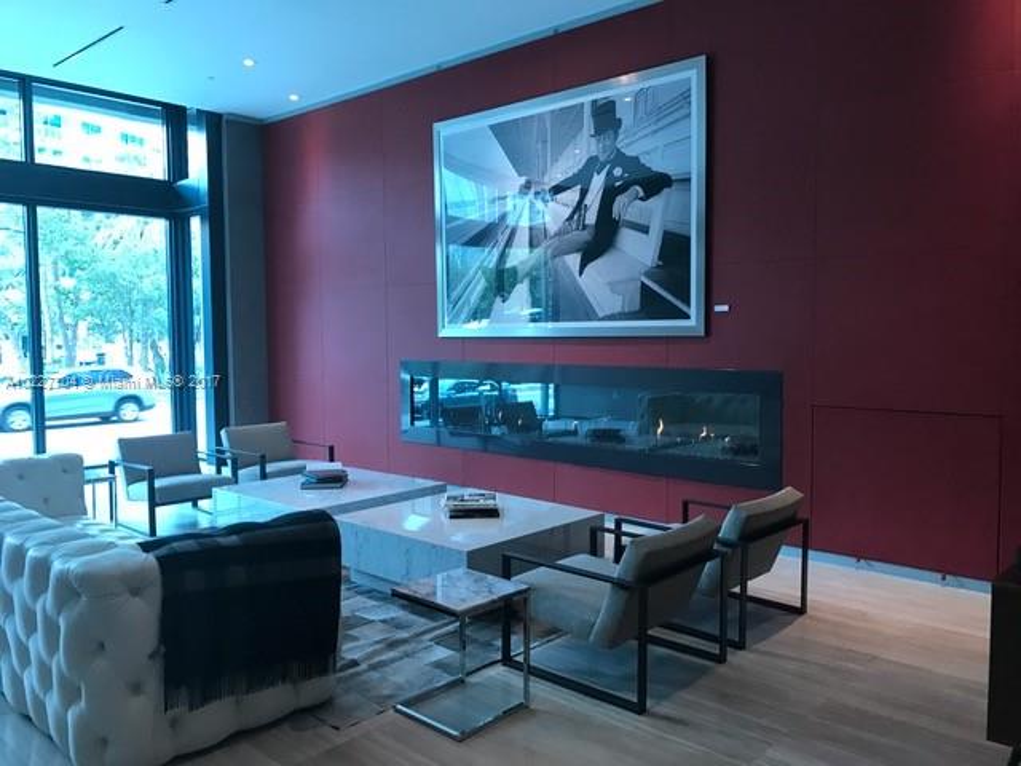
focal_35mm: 28
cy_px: 383
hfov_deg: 63.4
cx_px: 510
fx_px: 826
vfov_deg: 49.7
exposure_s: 1/30
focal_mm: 3.99
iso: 40
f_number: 1.8
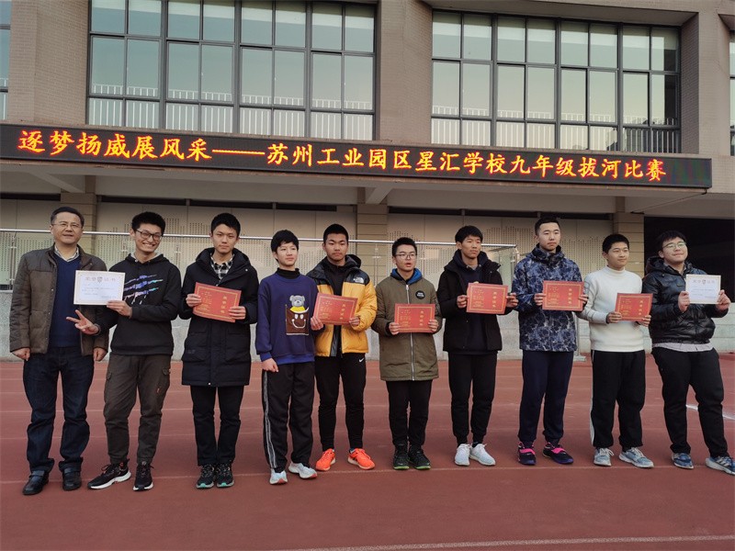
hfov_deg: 65.3
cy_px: 276
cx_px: 368
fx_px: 573
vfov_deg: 51.4
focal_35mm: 27
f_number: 1.8
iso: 50
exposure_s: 1/181
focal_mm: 5.58
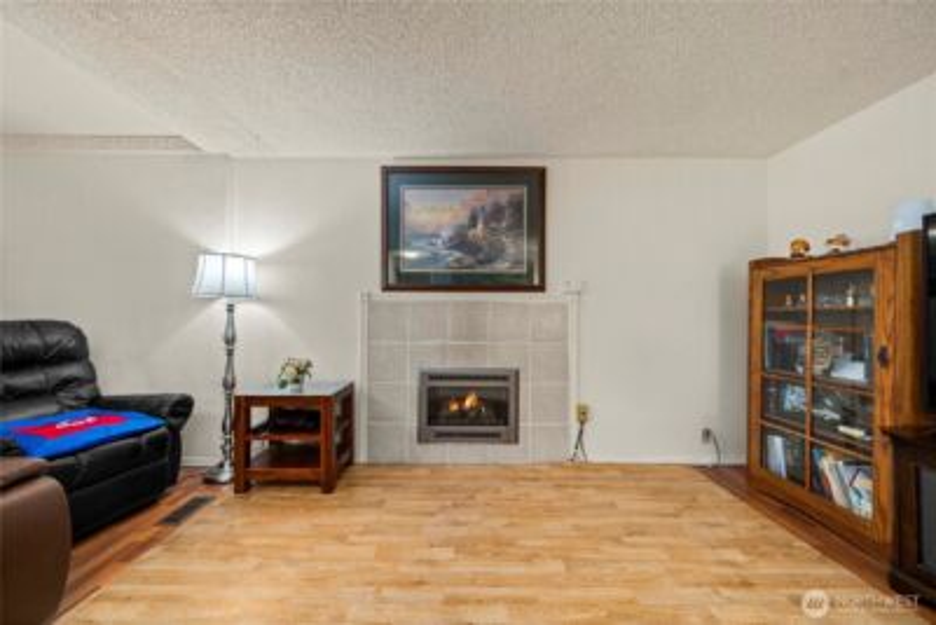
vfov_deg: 85.5
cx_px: 468
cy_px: 312
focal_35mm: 13
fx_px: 338
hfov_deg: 108.3
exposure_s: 1/60
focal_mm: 13
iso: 800
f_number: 8
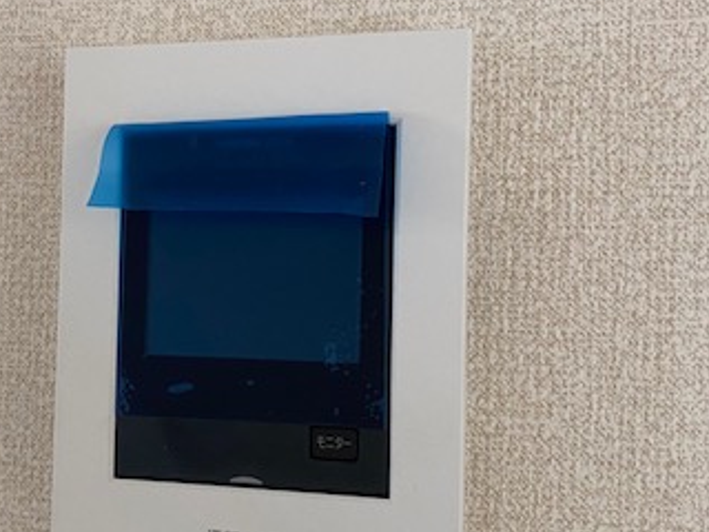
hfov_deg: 36.3
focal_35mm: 52
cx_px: 215
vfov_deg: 28.0
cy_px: 284
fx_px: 1065
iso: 160
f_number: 1.8
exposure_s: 1/60
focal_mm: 4.25
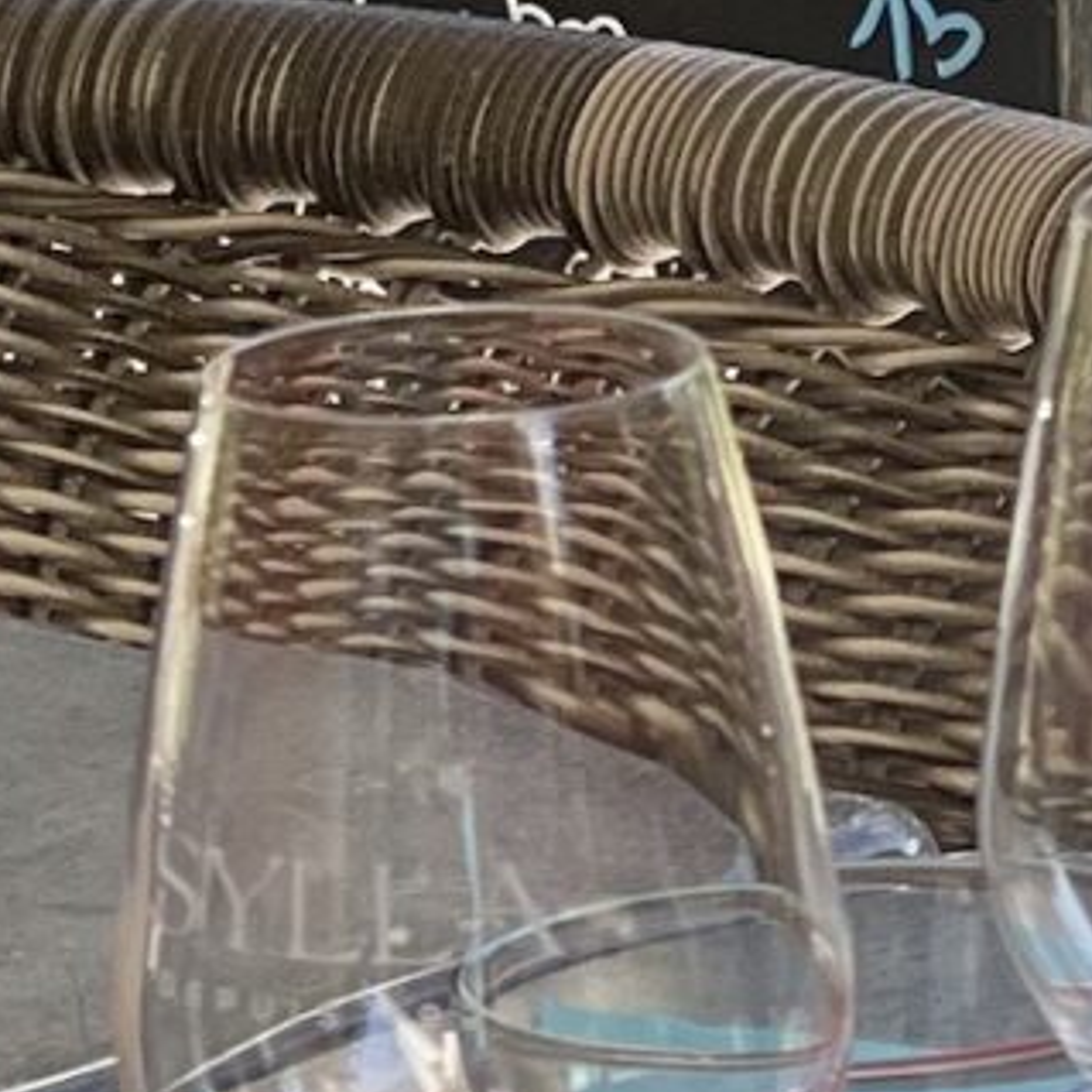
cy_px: -116
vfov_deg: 4.7
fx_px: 13170
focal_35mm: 369
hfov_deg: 4.7
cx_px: 1160
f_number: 2
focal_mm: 6
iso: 25
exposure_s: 1/122
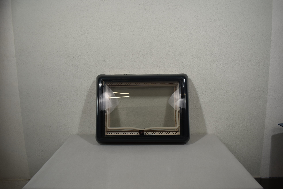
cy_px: 94
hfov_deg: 67.4
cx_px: 142
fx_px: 212
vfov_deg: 47.9
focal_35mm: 27
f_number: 4.5
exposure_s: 1/250
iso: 400
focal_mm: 18
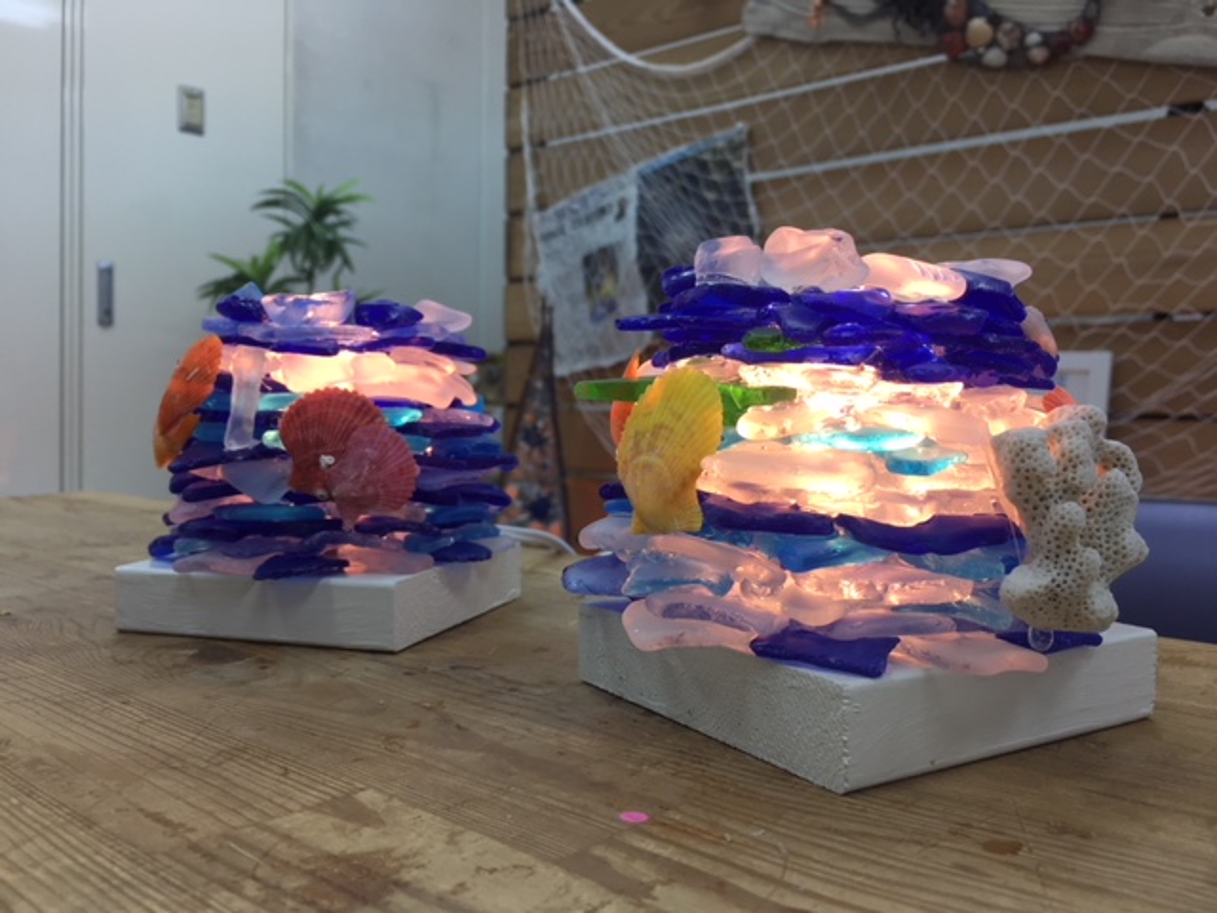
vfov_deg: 48.2
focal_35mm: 29
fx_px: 1020
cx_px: 608
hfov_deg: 61.7
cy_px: 456
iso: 32
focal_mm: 4.15
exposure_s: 1/50
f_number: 2.2
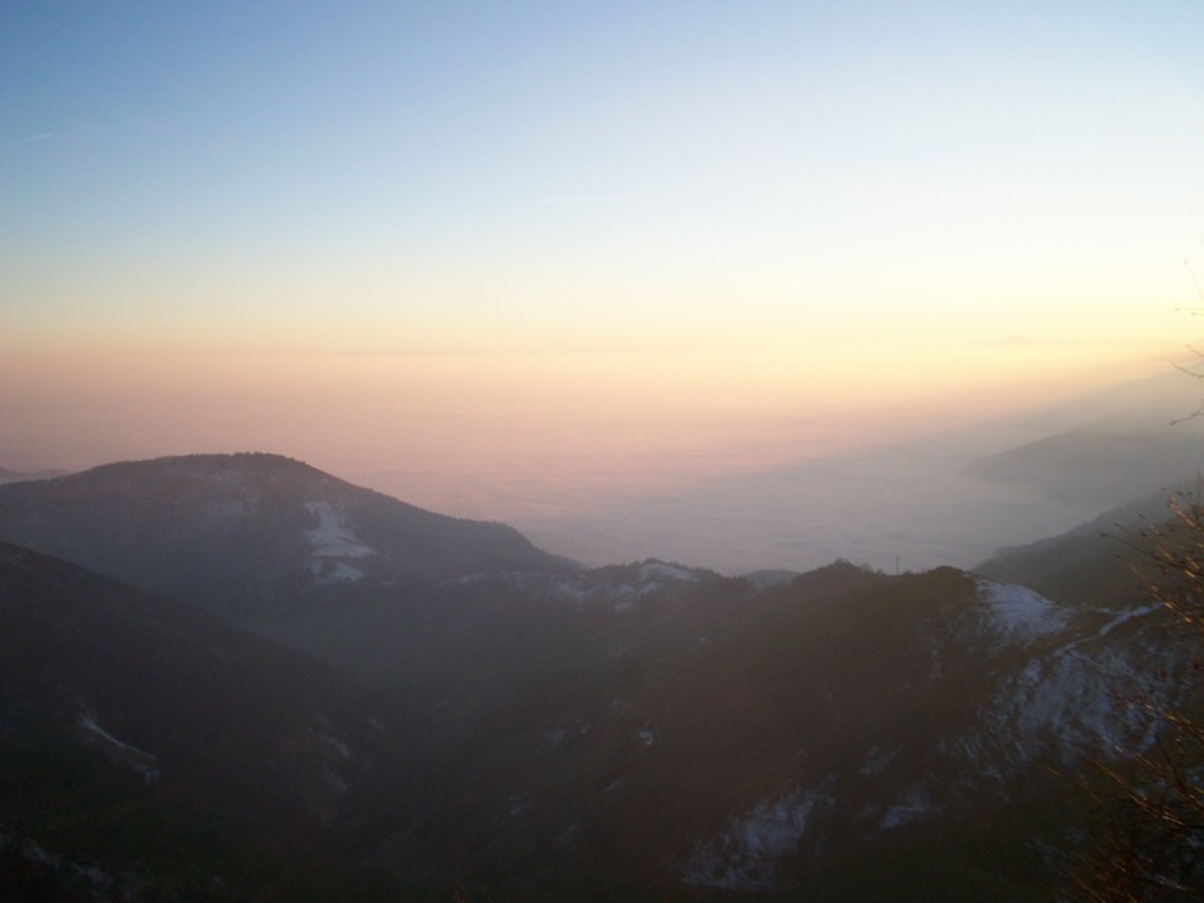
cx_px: 602
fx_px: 1252
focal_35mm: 36
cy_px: 452
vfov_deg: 39.7
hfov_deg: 51.4
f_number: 4.5
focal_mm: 5.9
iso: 100
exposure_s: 1/265
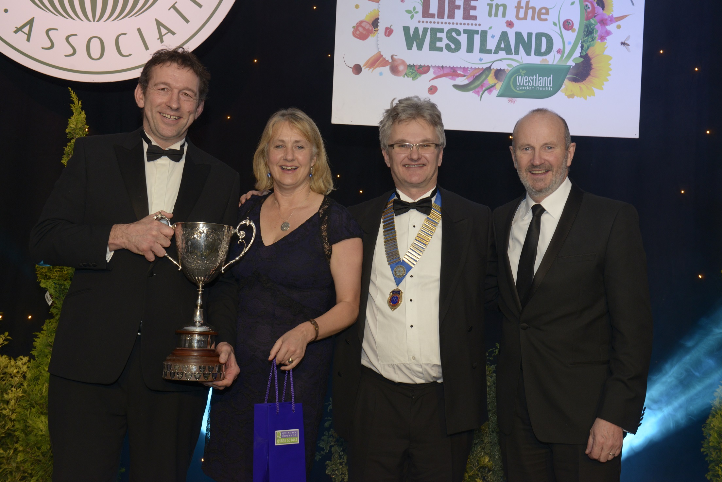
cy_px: 241
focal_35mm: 50
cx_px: 361
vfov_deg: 27.0
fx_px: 1003
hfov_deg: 39.6
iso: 800
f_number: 8
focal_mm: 50
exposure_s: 1/80
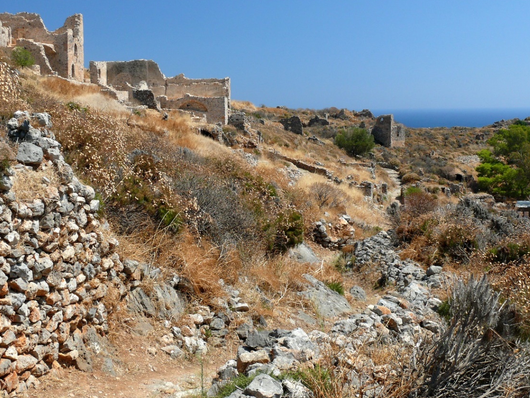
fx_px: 674
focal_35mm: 44
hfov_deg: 42.9
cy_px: 213
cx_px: 259
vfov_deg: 32.9
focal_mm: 7.4
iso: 100
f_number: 5
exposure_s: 1/250
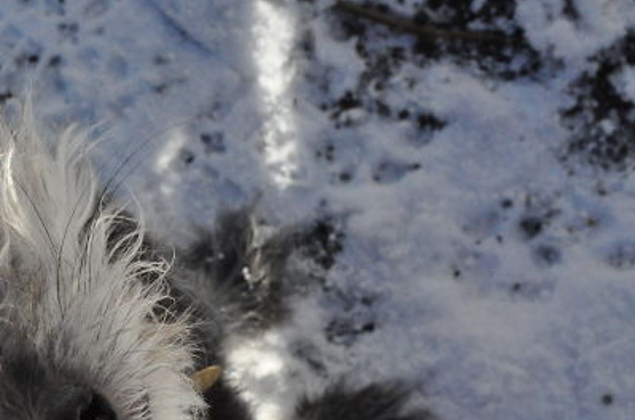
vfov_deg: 10.0
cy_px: 231
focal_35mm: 137
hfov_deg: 14.9
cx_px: 111
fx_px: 2411
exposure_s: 1/1250
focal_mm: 52
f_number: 18
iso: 3200
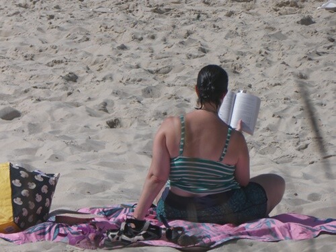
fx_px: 7503
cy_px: 126
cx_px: 168
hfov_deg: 2.6
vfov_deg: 1.9
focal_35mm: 773
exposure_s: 1/500
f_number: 7.1
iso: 80
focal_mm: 129
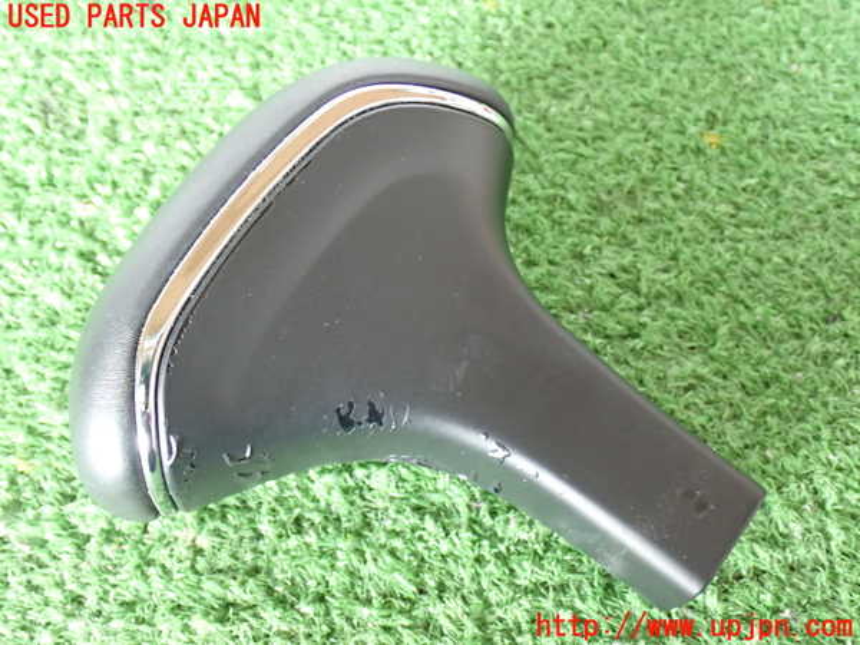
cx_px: 430
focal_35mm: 44
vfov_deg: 32.9
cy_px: 322
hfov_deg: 42.9
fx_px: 1093
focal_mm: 7.84
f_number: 2.9
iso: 400
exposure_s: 1/40
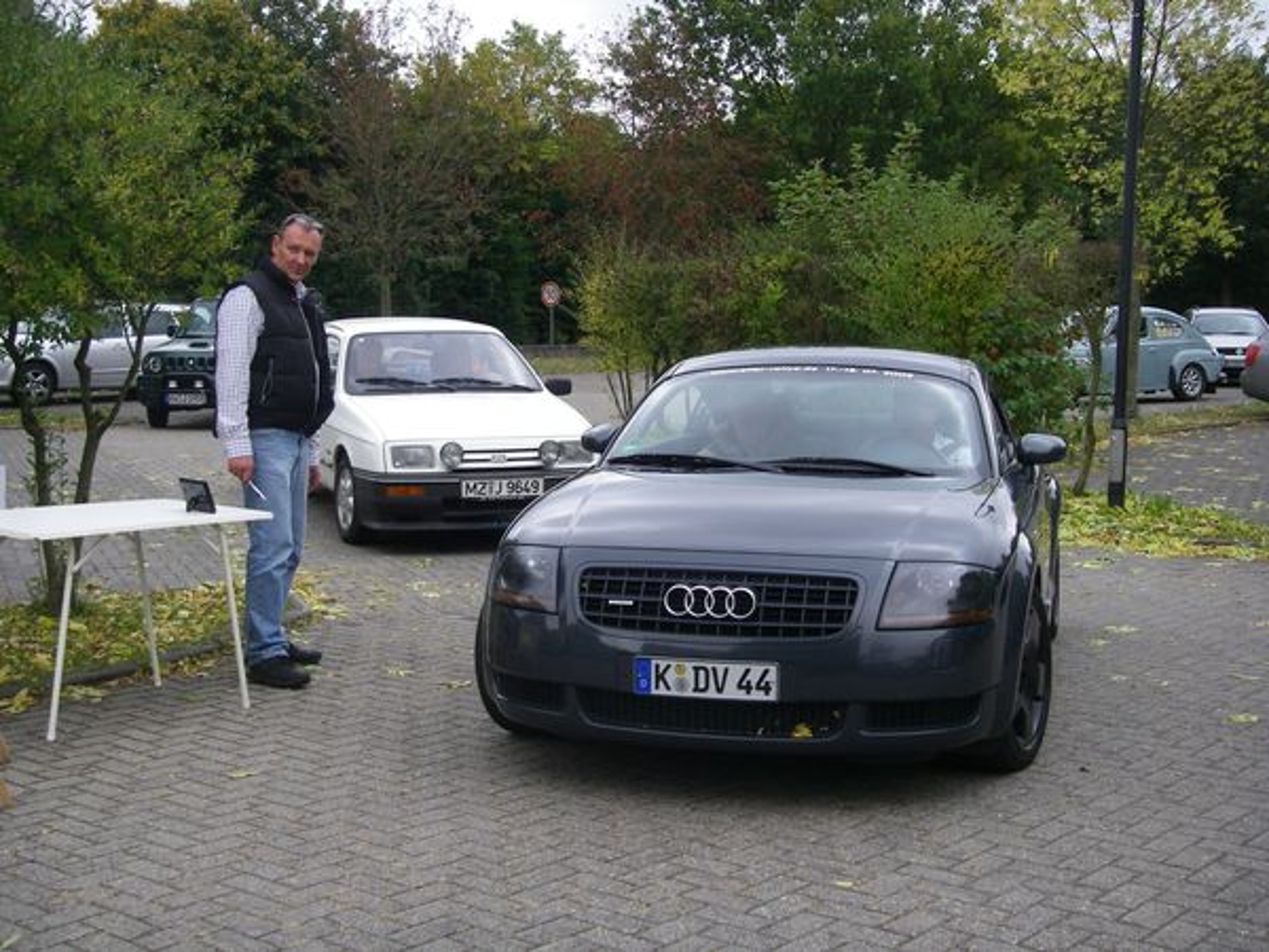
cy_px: 476
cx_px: 634
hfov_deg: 38.9
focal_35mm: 49
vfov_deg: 29.7
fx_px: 1796
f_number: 3.5
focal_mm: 8.1
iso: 64
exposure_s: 1/160
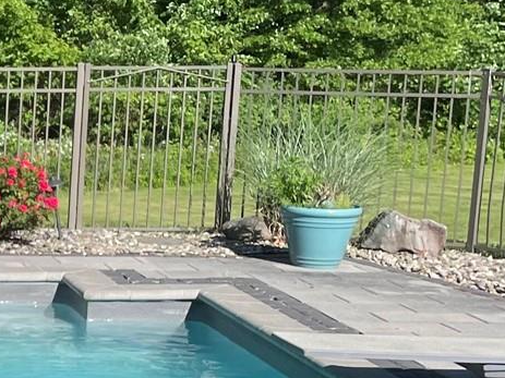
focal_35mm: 115
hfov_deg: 15.2
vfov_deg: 12.8
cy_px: 309
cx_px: -358
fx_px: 1677
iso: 32
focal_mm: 4.2
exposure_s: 1/2353
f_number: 1.6
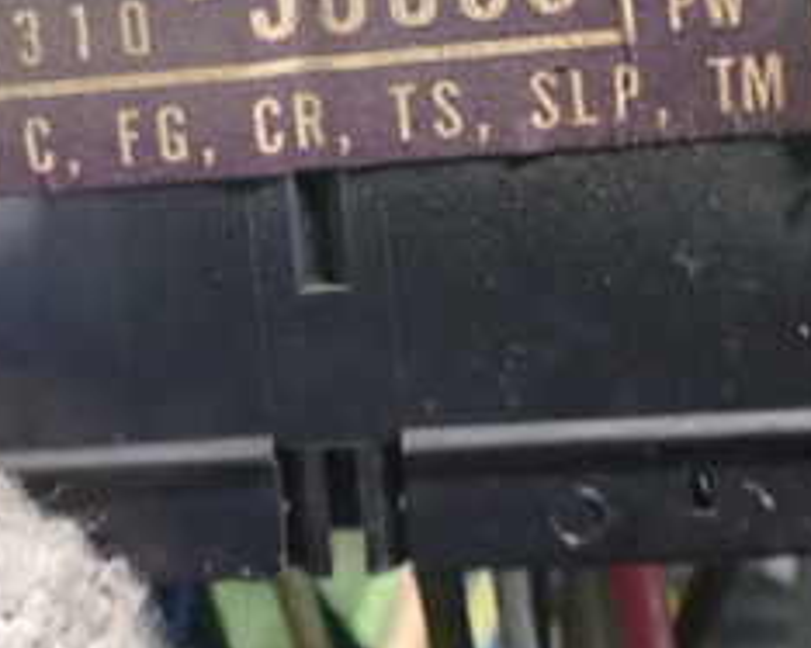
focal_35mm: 75
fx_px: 1799
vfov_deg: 19.9
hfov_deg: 25.3
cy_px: 21
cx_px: 263
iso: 1250
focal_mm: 5.4
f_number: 2.3
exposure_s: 1/30
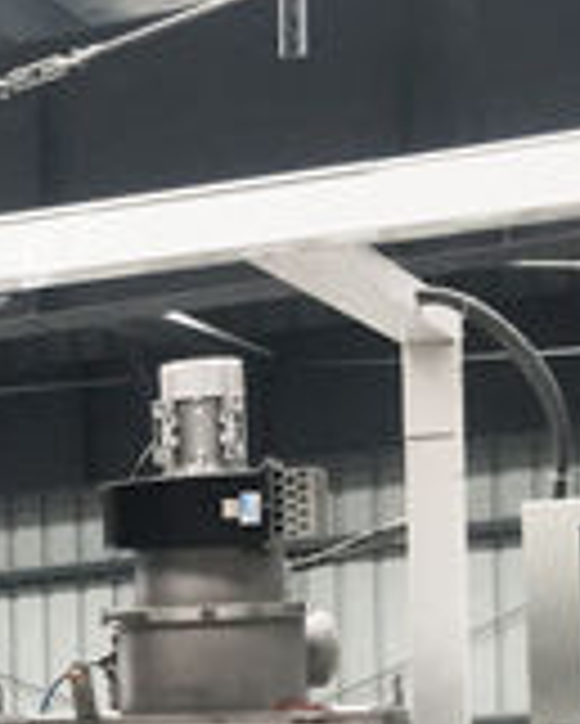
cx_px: -674
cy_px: 740
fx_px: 2637
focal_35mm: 123
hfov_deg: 11.1
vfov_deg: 15.3
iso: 40
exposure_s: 1/100
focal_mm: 4.15
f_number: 2.2
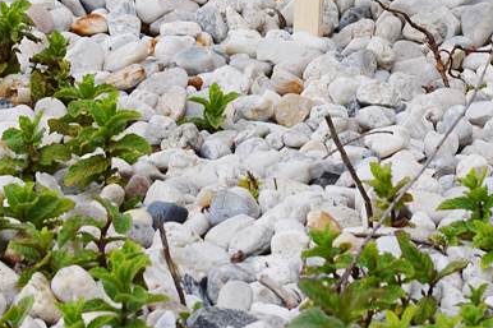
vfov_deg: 4.0
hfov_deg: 6.0
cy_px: -215
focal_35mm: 342
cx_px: 421
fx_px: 4682
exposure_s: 1/320
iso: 200
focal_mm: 55
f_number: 9
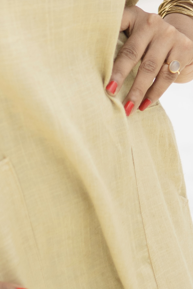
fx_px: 1578
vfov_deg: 10.1
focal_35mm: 196
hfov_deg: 7.0
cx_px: 5
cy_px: -151
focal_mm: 35
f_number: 2
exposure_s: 1/250
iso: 125
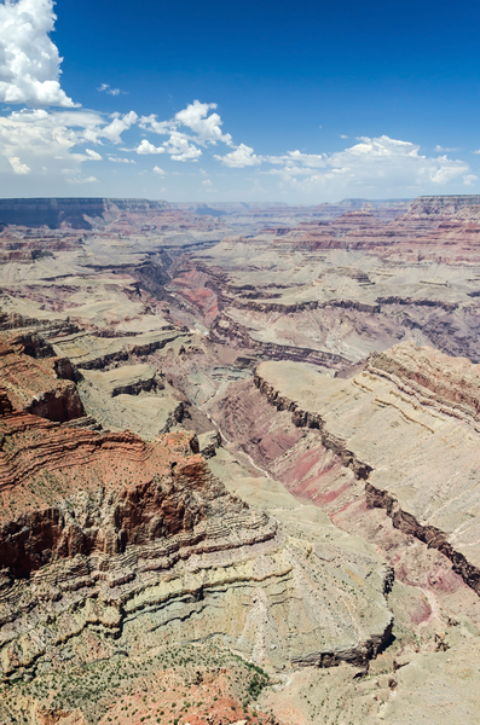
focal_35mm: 27
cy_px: 362
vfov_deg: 67.5
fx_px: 543
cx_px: 240
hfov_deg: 47.7
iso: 200
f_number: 11
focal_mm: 18
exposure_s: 1/125
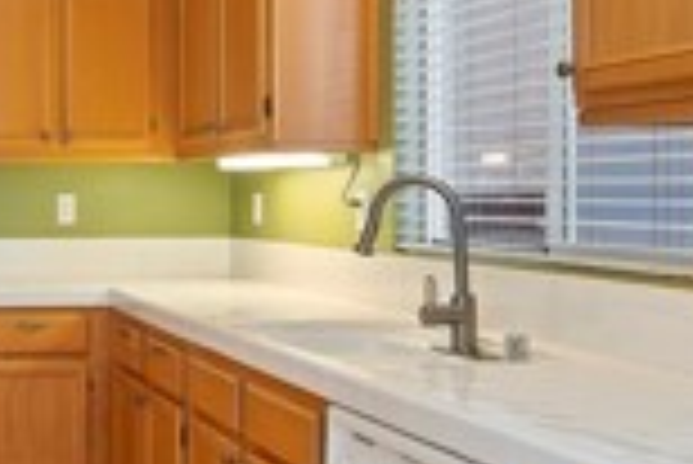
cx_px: -216
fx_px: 1118
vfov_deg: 23.4
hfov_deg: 28.2
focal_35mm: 58
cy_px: 198
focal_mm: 14
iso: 500
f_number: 10
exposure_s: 1/6
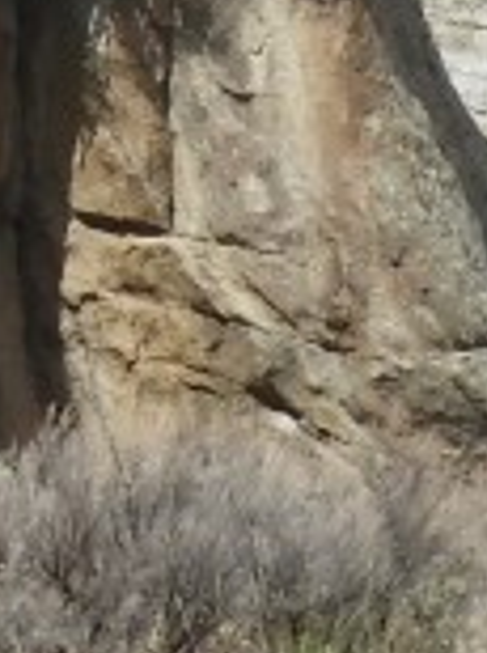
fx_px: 18472
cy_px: -827
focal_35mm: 982
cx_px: -991
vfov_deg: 2.0
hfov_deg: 1.5
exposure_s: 1/800
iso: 100
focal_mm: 18.8
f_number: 4.8
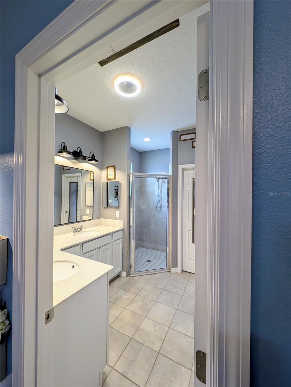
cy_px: 194
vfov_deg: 110.5
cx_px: 146
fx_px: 134
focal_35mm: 12
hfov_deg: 94.6
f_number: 1.95
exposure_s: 1/40
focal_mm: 2.23
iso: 83
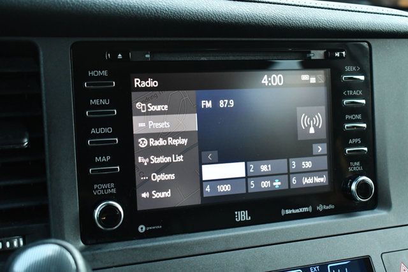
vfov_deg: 26.0
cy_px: 136
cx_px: 204
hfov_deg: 38.2
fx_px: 589
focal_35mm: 52
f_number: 4.5
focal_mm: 35
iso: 3200
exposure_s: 1/125
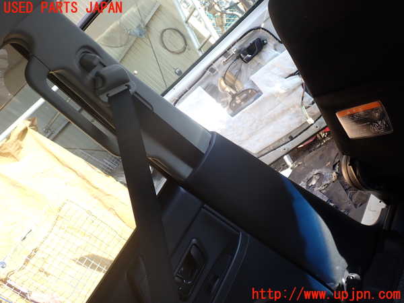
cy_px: 152
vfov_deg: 46.8
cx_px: 202
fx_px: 350
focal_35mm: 30
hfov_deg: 60.0
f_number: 3.2
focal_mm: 5.4
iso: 100
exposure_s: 1/80
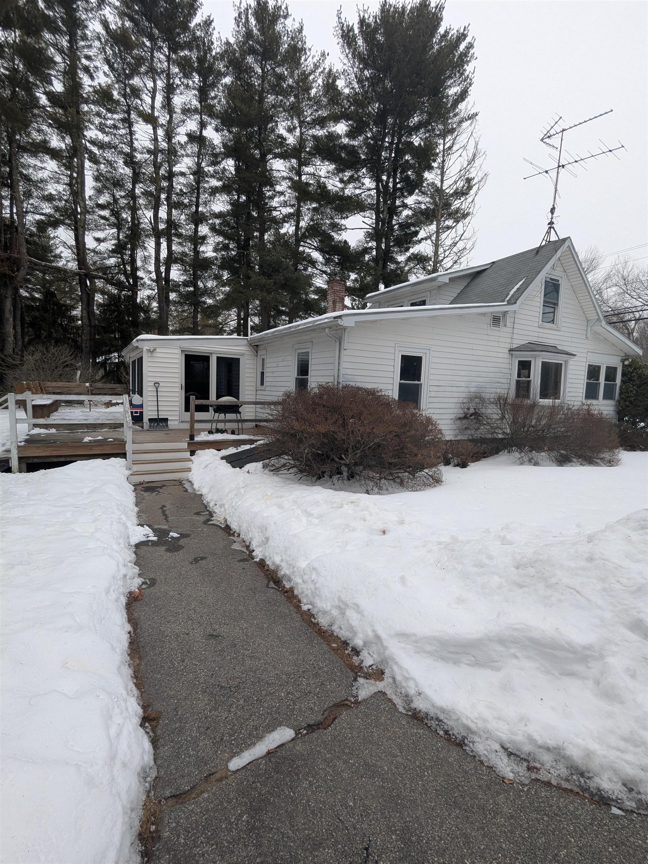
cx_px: 324
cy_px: 432
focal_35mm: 16
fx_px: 399
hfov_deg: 78.1
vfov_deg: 94.5
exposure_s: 1/318
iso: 53
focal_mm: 2.35
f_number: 2.2
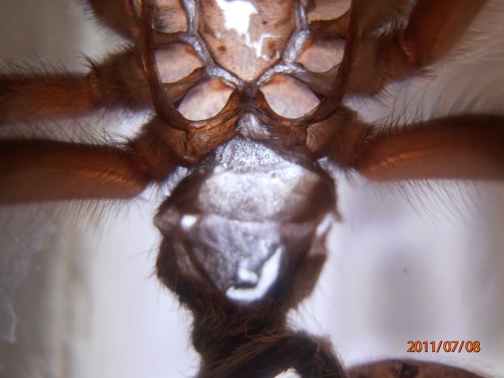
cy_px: 193
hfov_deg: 49.0
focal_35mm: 38
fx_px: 553
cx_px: 252
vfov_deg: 37.7
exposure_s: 1/40
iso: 80
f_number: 3.9
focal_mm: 6.61
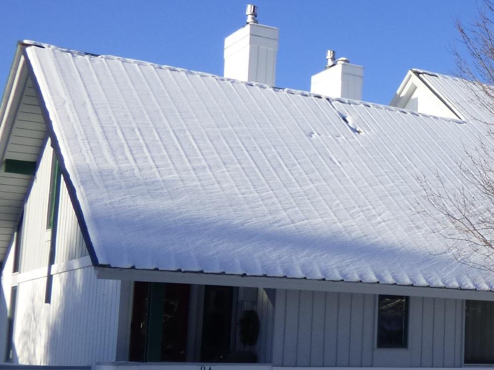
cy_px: 230
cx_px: 608
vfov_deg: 21.3
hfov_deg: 25.1
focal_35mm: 69
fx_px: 984
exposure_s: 1/1300
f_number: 3.2
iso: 100
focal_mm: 4.83
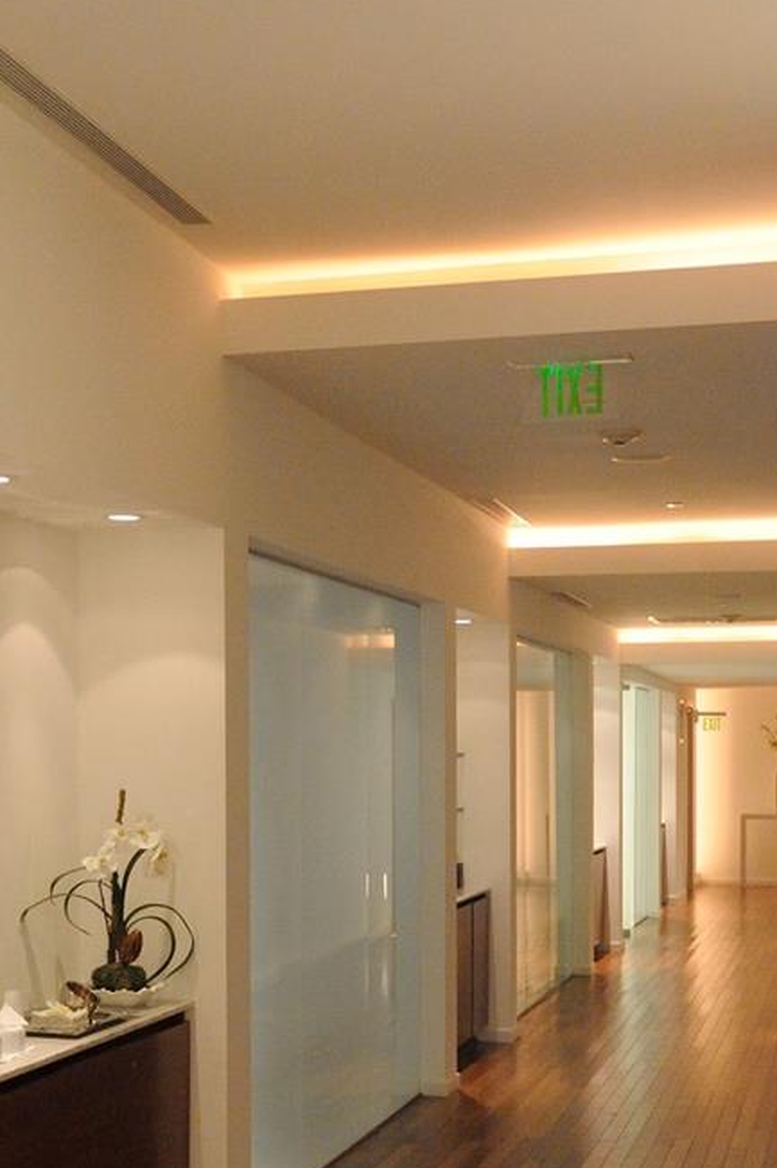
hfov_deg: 19.3
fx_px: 2270
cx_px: 242
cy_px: 777
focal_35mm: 70
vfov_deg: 28.7
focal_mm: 38
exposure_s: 1/100
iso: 6400
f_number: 4
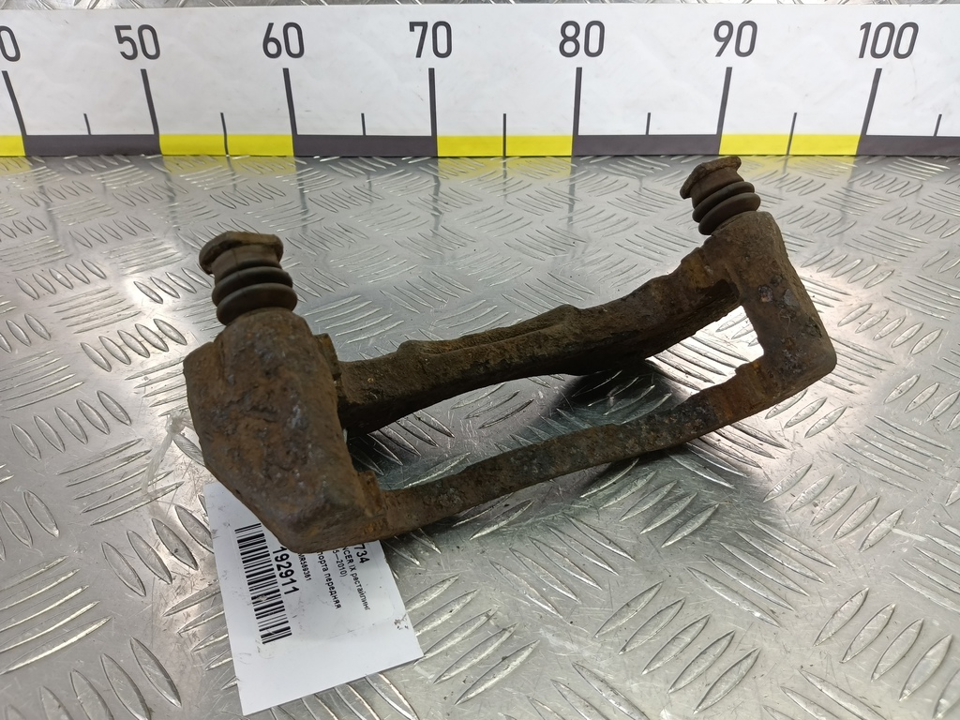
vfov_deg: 58.9
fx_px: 638
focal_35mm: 23
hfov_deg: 73.9
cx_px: 480
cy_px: 360
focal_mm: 4.11
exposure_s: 1/50
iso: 92
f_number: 1.6
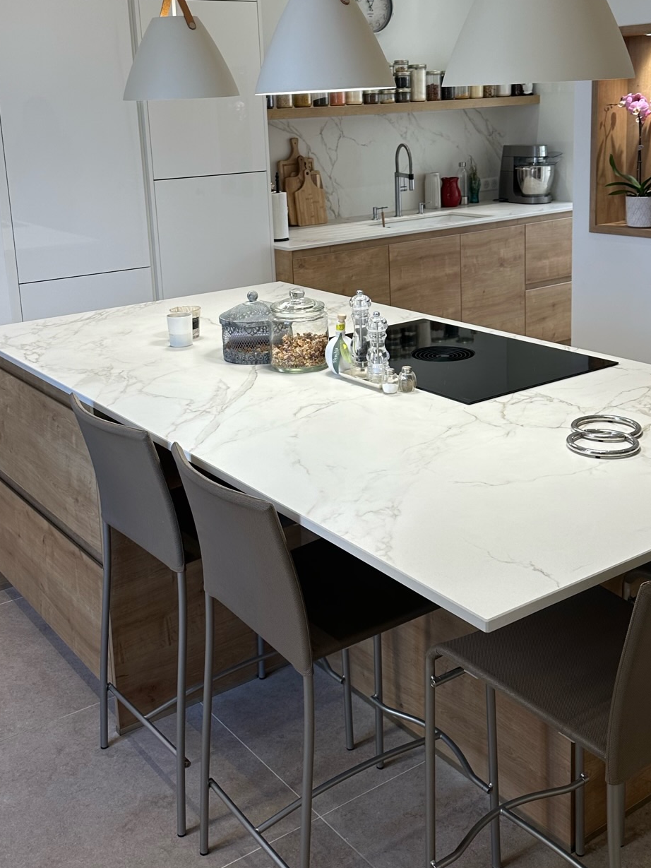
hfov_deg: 36.0
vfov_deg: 46.2
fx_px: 1003
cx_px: 340
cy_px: 307
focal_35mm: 40
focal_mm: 6.86
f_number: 1.78
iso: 80
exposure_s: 1/118
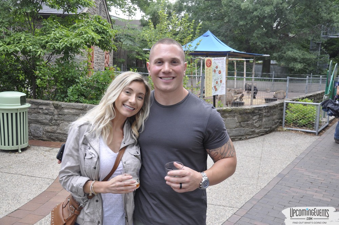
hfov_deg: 51.3
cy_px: 112
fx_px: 353
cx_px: 170
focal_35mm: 38
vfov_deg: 35.4
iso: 400
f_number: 5.6
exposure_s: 1/30
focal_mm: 25
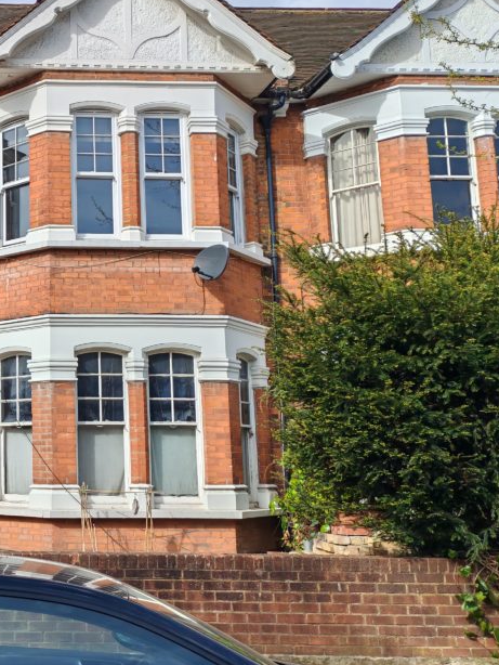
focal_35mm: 45
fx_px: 864
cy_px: 320
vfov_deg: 42.1
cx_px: -35
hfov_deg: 29.4
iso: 50
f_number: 1.95
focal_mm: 5.52
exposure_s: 1/1900
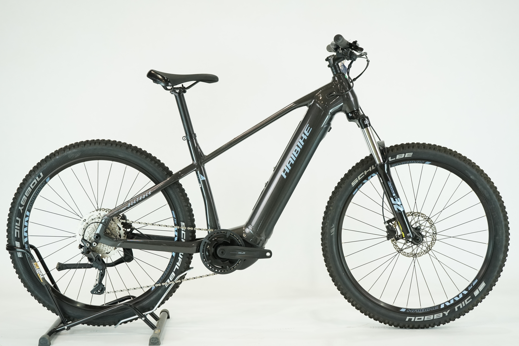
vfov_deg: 22.3
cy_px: 173
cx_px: 260
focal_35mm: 61
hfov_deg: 32.9
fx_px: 879
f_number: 5.6
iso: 1600
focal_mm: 61
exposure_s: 1/200
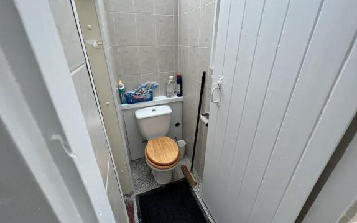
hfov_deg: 105.3
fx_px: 136
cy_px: 105
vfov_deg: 78.6
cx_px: 178
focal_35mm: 14
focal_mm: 1.57
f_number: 1.8
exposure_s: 1/99
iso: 160
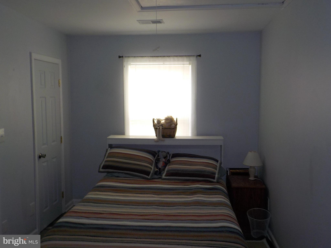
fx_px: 287
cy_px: 124
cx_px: 166
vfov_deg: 46.8
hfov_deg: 60.0
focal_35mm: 30
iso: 160
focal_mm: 4.1
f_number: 3.3
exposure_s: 1/30
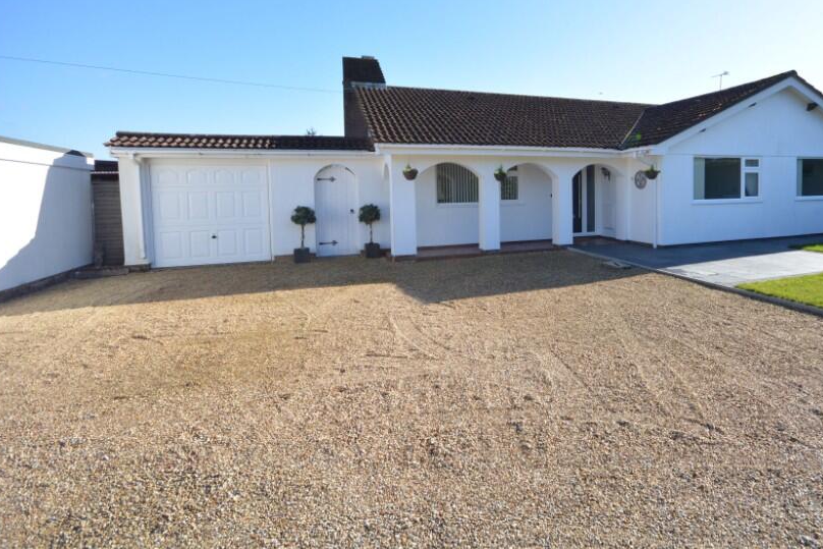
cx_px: 510
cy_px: 213
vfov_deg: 63.9
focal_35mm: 19
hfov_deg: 85.3
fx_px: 434
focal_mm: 10
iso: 400
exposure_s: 1/640
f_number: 8
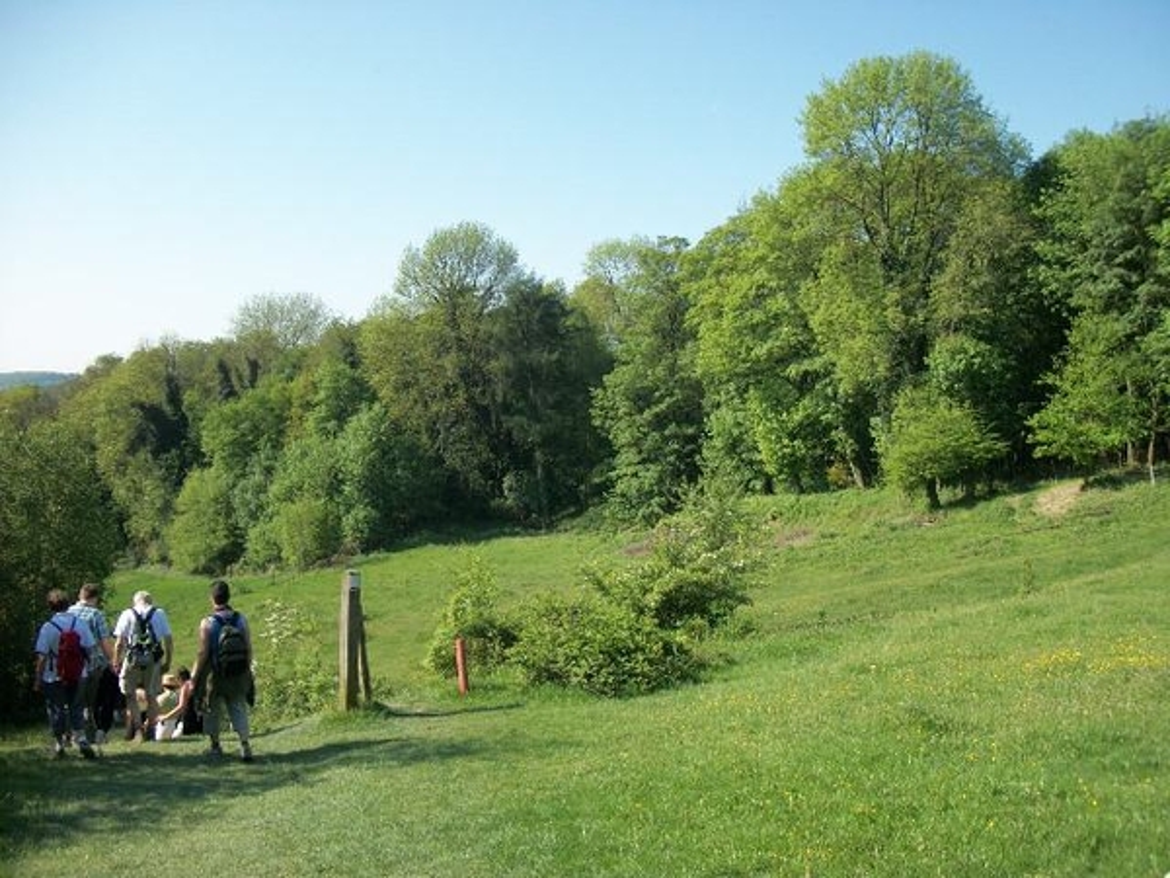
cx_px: 585
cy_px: 439
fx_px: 1082
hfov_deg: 56.8
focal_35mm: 32
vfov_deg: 44.2
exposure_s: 1/100
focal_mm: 5.7
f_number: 8.8
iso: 80
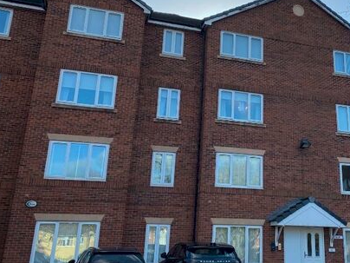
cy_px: 92
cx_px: 264
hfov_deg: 40.8
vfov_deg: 32.0
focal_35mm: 45
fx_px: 455
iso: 32
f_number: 1.8
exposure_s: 1/2268
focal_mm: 4.25
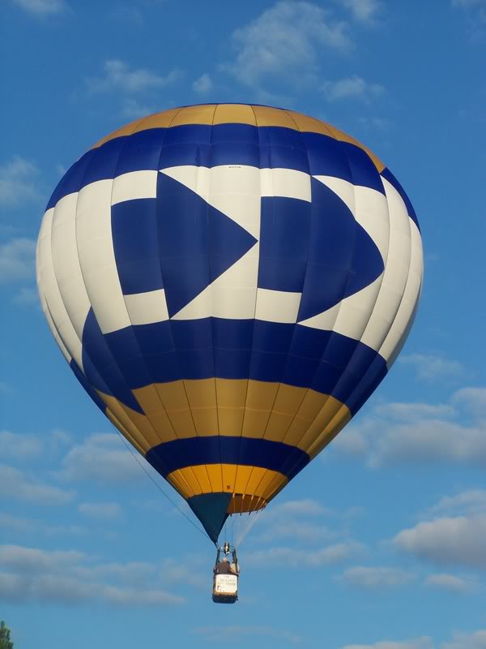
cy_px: 324
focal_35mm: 139
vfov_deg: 14.2
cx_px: 243
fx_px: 2602
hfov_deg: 10.7
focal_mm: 23.1
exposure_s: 1/750
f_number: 4.5
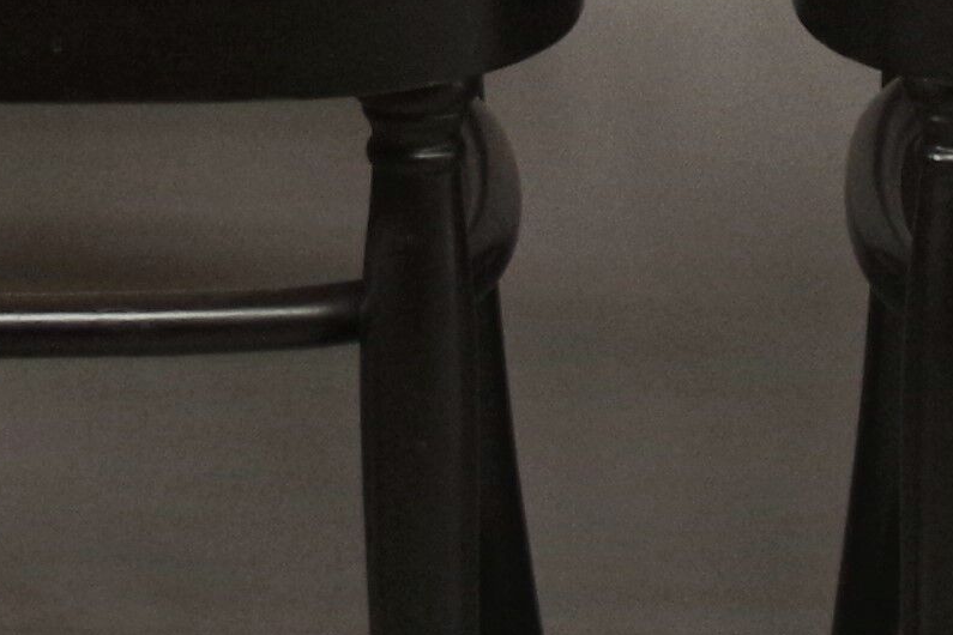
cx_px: 691
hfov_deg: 9.3
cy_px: -743
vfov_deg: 6.0
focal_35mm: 221
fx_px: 5850
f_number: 4
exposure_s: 1/60
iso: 400
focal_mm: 20
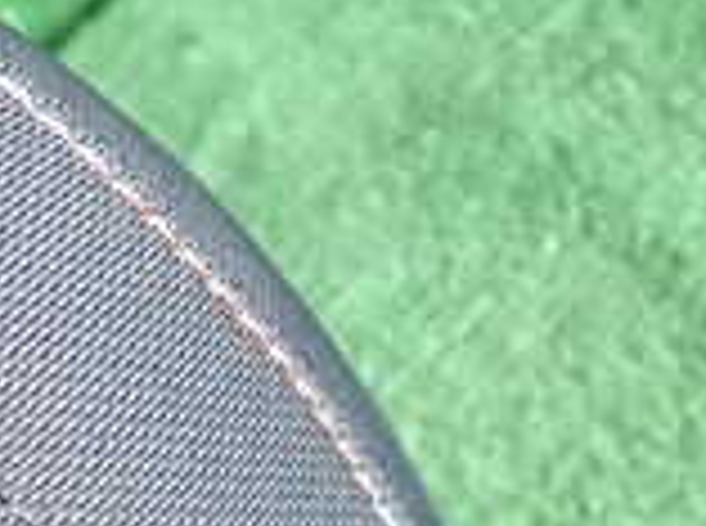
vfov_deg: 12.5
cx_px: -382
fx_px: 2340
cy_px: 643
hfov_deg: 15.7
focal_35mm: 115
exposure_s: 1/125
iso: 1600
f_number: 2.3
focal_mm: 5.4
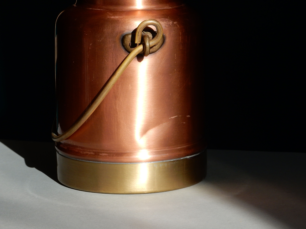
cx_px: 153
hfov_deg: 12.0
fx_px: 1450
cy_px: 114
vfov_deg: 9.1
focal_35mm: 164
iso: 140
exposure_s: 1/250
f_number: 6
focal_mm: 29.2
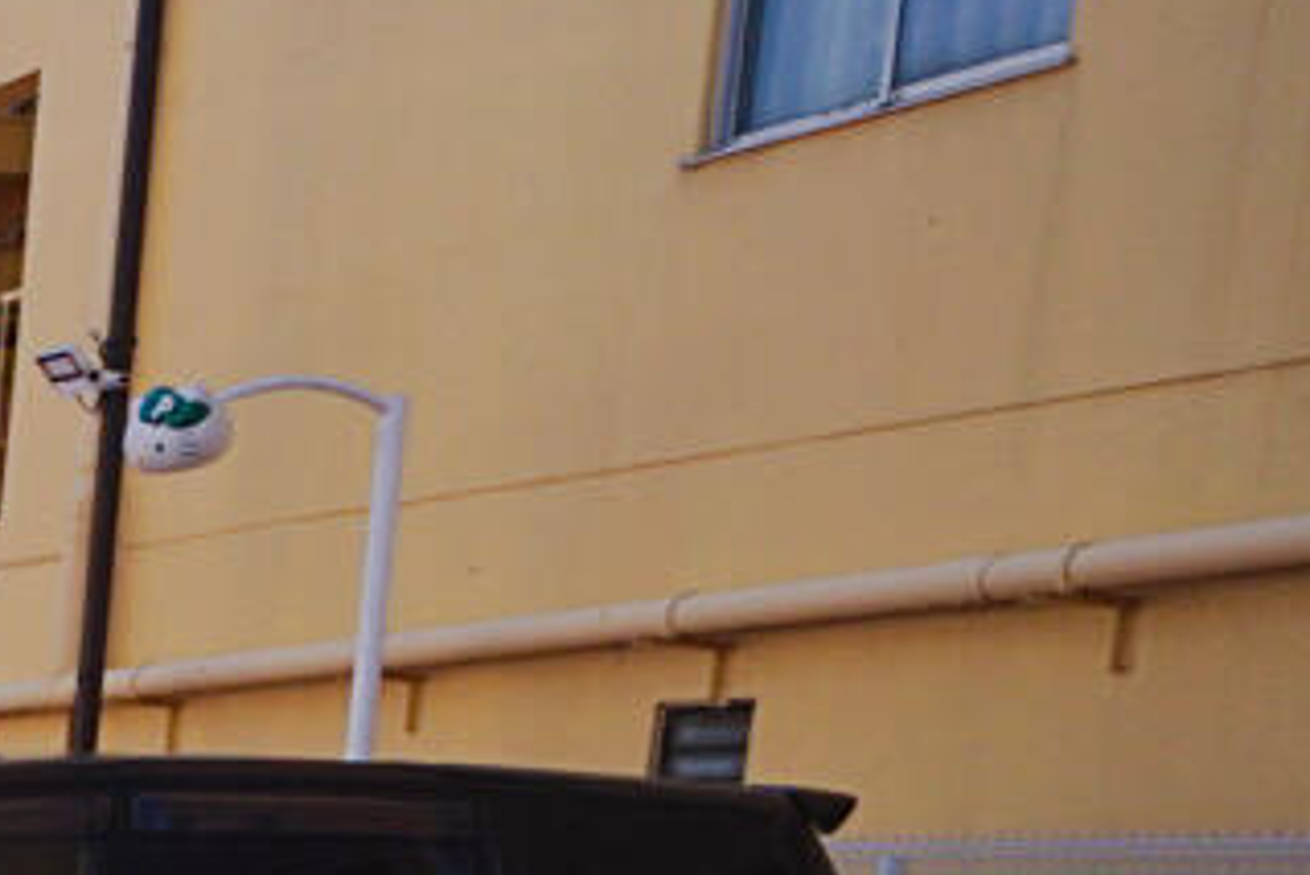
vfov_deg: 15.8
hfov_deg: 14.5
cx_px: -1930
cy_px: 1208
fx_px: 2949
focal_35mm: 81
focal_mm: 16
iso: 100
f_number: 4
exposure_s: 1/800
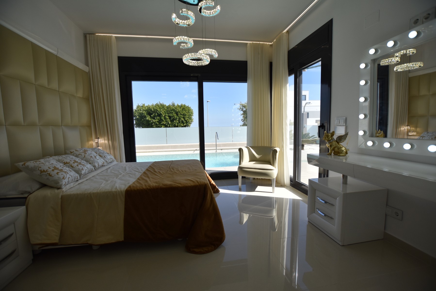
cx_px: 218
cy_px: 146
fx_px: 182
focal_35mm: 15
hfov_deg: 100.4
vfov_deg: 77.4
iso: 200
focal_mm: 10
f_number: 3.5
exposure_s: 1/2000
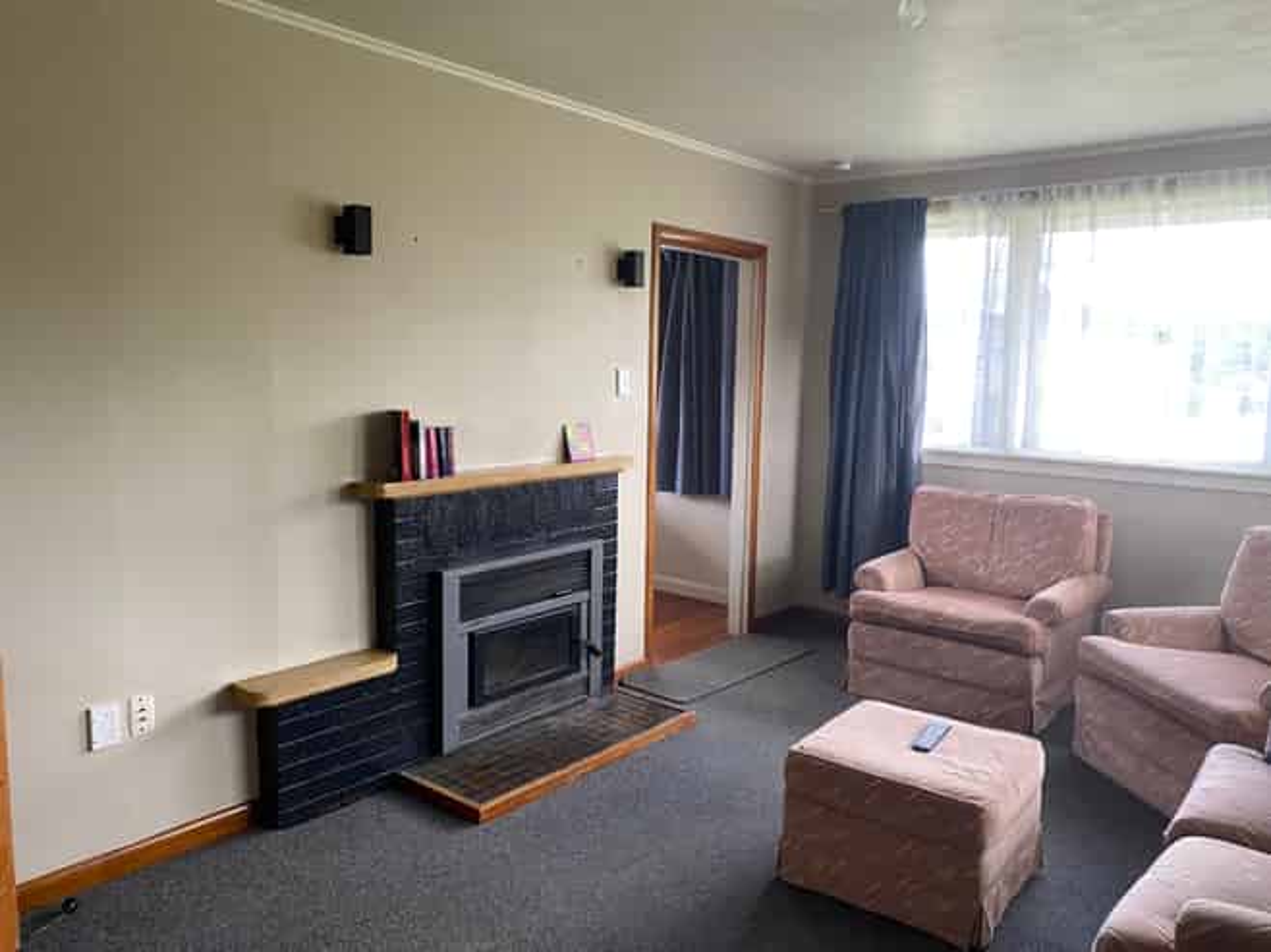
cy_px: 476
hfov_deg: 67.3
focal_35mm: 26
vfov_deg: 53.0
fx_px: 954
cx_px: 636
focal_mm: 4.25
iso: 125
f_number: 1.8
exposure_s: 1/82
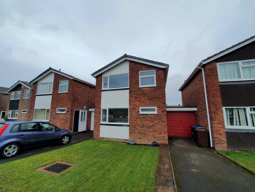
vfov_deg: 89.9
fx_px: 96
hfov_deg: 106.2
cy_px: 96
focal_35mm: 13
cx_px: 128
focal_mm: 1.8
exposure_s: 1/408
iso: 50
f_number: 2.2
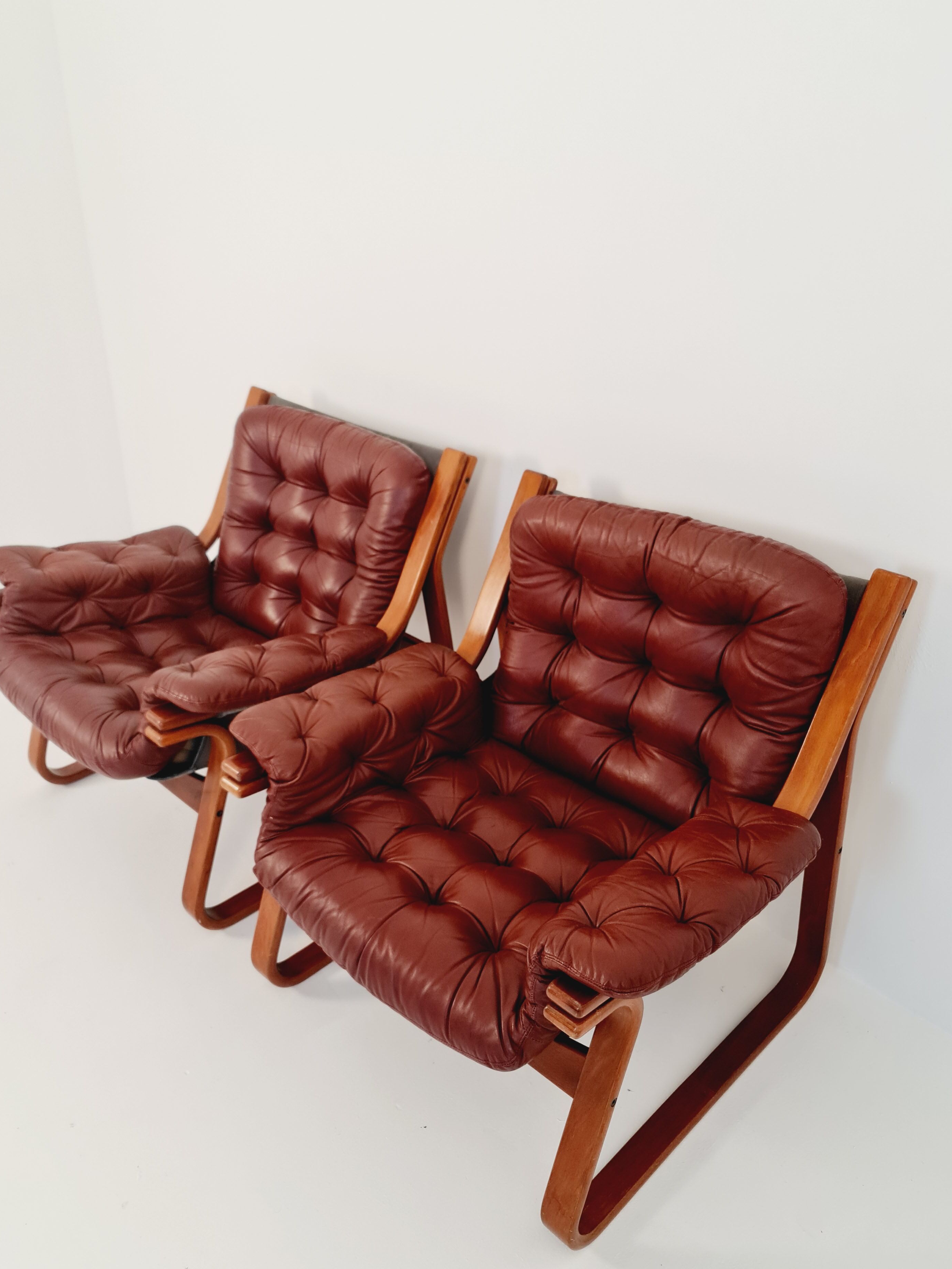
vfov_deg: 65.3
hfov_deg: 51.3
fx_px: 990
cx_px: 457
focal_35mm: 27
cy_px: 655
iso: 125
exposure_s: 1/100
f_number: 1.8
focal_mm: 7
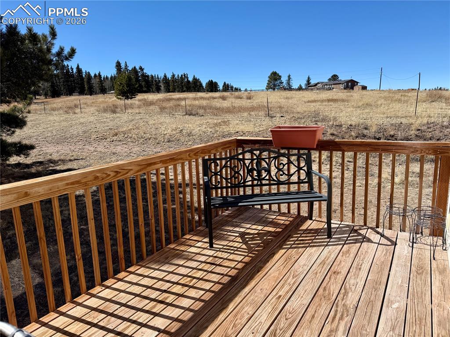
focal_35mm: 24
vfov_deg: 56.8
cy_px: 168
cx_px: 225
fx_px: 312
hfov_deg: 71.6
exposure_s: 1/4405
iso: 80
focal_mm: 6.76
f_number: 1.78
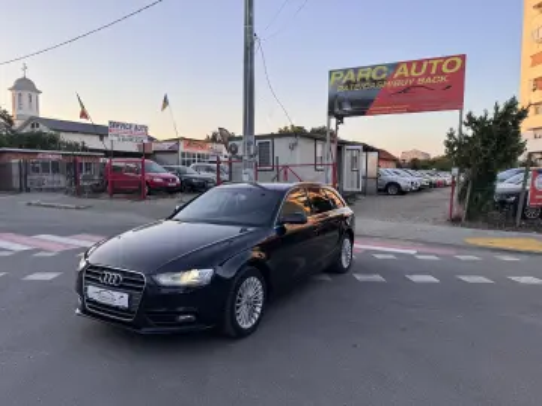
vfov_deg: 56.8
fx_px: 376
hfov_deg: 71.6
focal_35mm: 24
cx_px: 271
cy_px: 203
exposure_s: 1/645
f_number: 1.78
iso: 80
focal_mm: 6.76
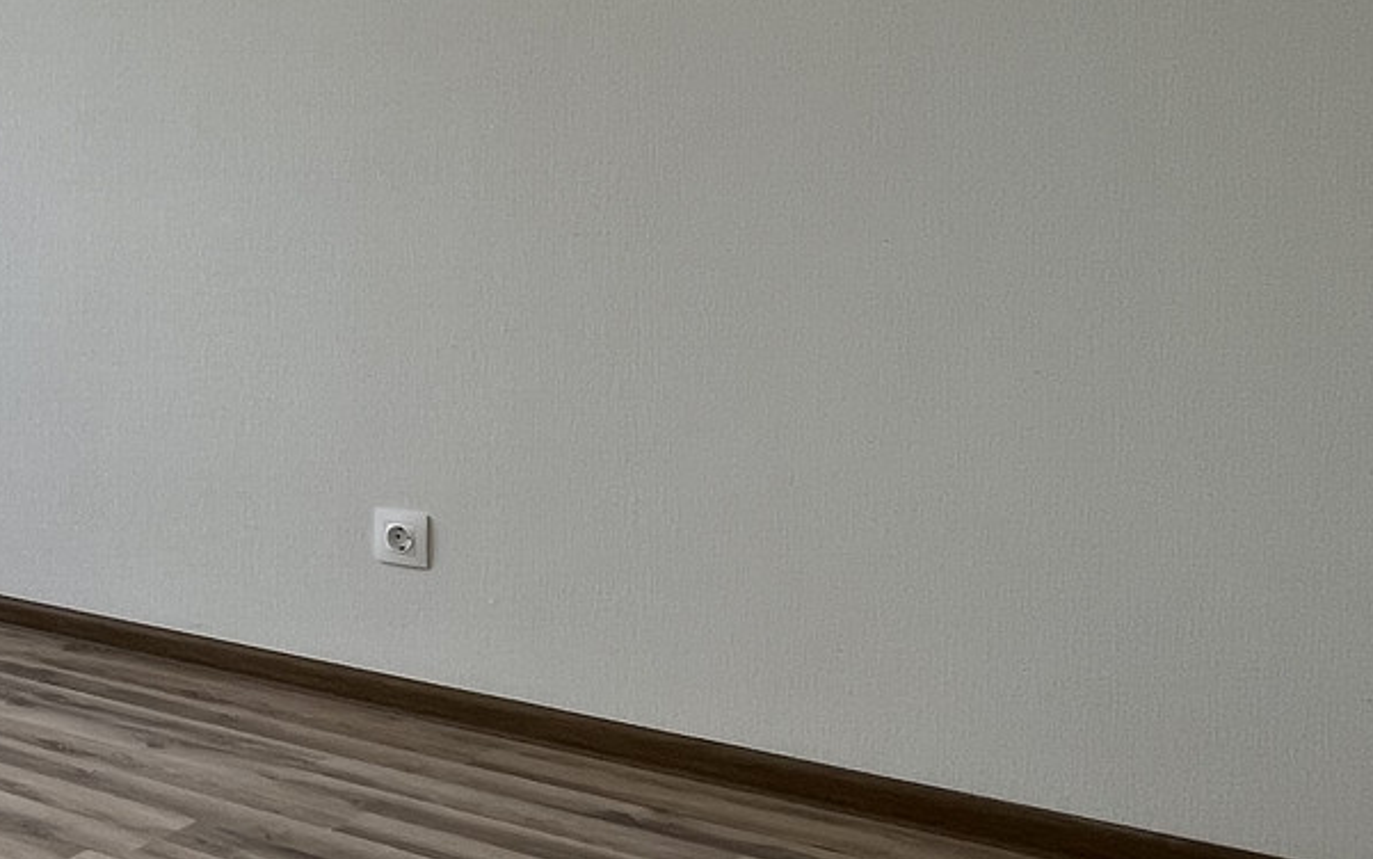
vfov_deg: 28.9
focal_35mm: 44
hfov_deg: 35.3
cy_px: 238
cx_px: -290
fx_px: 1647
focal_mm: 1.57
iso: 40
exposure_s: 1/100
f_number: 1.8
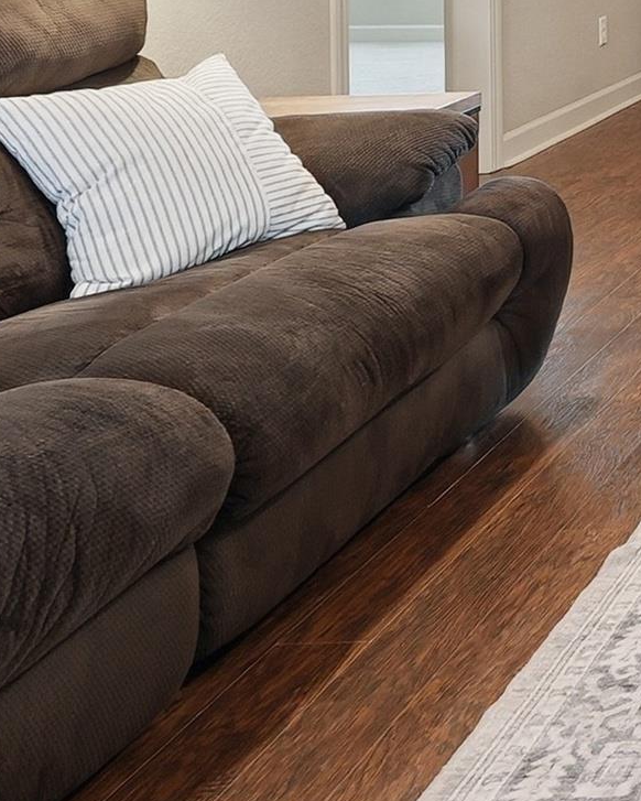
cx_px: 1231
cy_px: -133
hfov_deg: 18.1
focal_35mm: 62
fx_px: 1470
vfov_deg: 27.3
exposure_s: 1/13
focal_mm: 16
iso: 250
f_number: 9
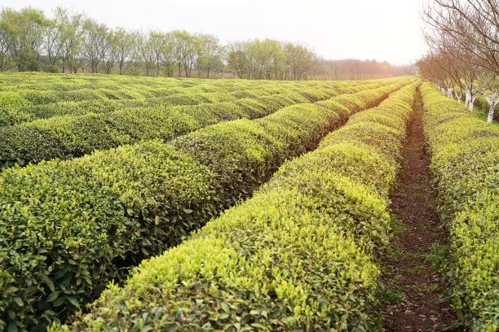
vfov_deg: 31.9
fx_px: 582
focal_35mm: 42
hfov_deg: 46.4
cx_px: 250
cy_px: 166
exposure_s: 1/125
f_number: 7.1
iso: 500
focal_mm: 42
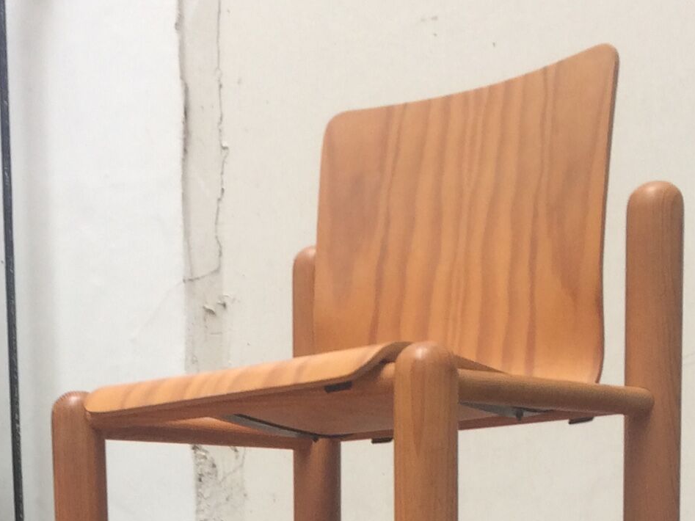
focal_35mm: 100
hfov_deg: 19.2
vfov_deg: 13.8
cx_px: 28
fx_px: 2007
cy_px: 798
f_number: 2.2
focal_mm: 4.15
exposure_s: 1/50
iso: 40
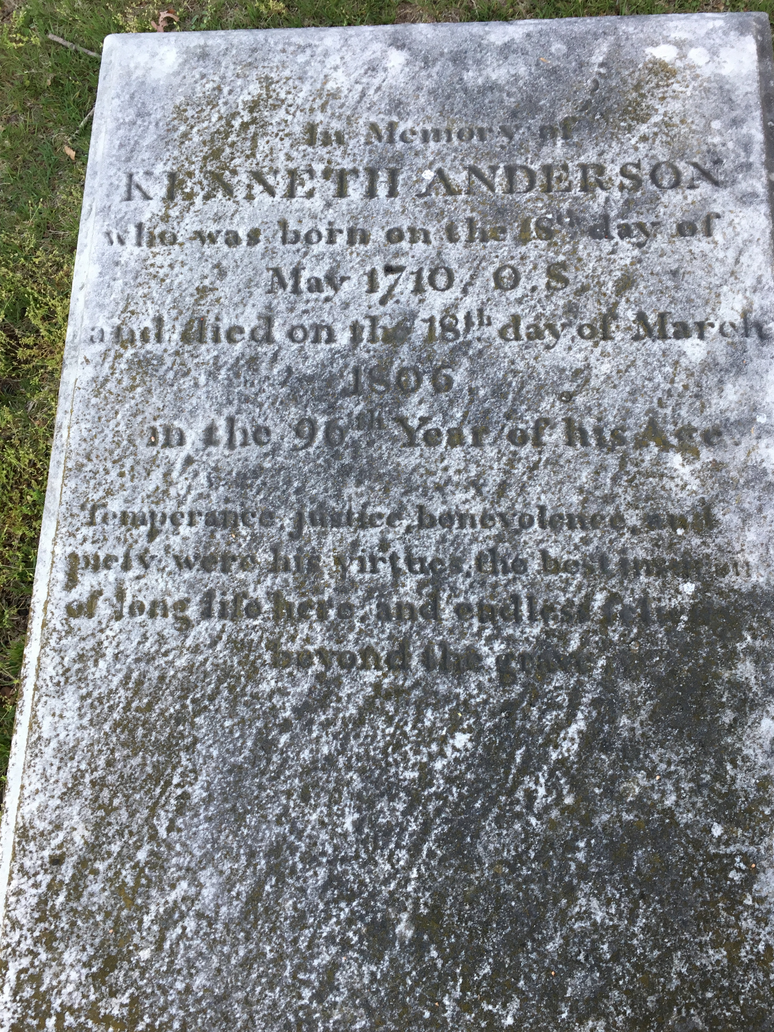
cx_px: 395
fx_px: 894
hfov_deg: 46.8
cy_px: 518
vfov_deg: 60.0
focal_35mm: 30
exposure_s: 1/40
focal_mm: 4.15
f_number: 2.2
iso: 25
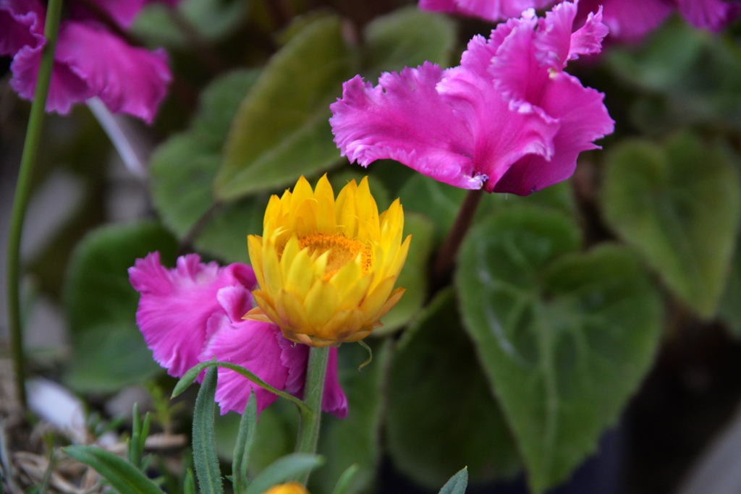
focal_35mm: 200
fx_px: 4117
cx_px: 370
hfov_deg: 10.3
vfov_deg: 6.9
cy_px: 247
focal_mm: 200
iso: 3200
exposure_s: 1/250
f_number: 5.6
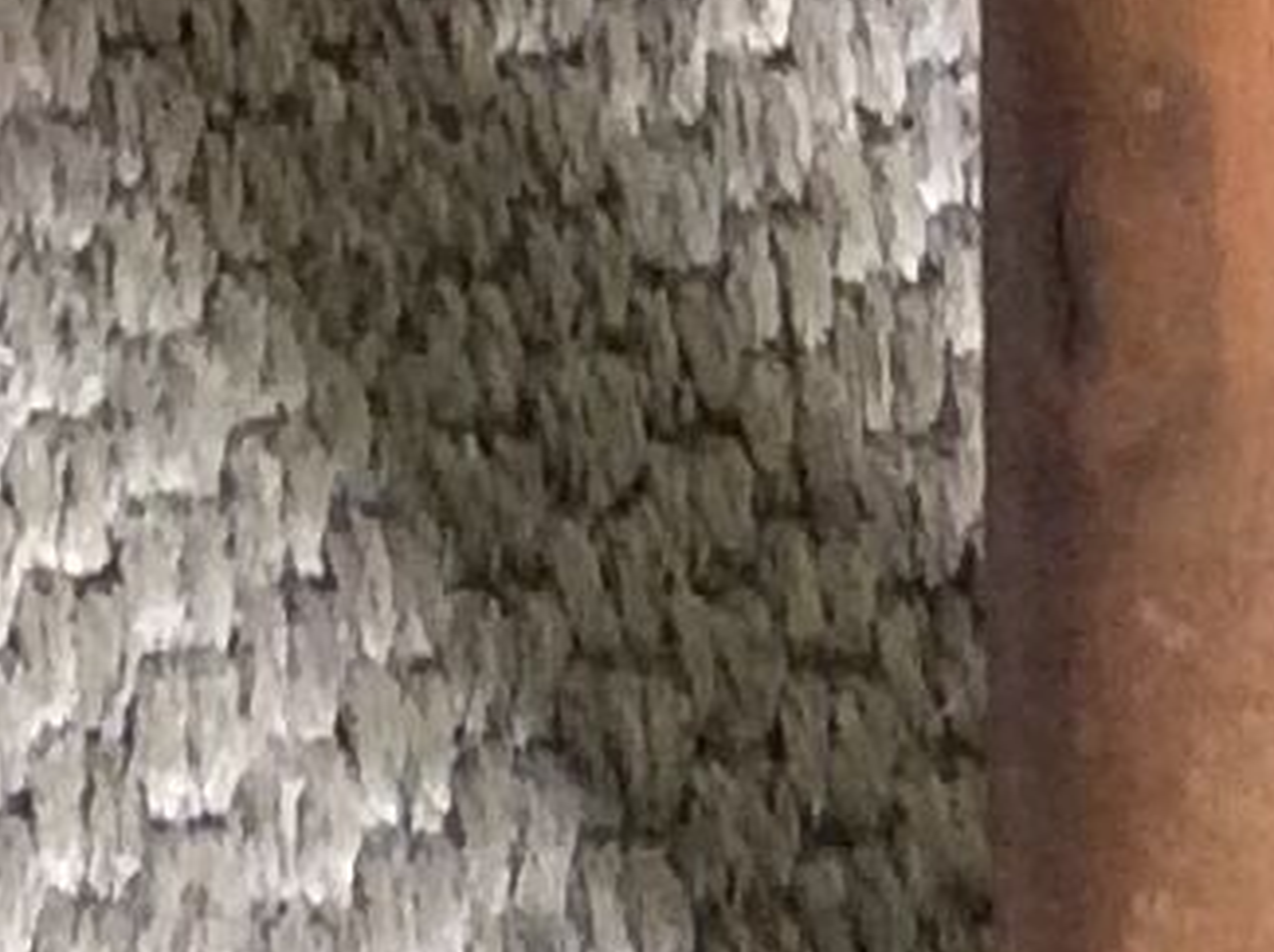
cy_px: -1567
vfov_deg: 5.6
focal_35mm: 255
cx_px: -231
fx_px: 9375
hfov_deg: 7.7
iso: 160
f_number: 2.4
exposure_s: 1/25
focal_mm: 3.3
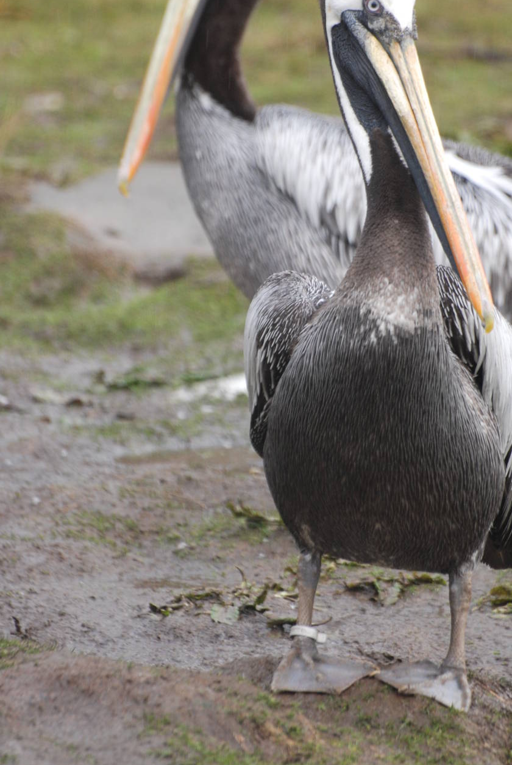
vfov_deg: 3.6
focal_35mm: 574
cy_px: 286
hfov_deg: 2.4
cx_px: 312
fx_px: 12204
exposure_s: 1/200
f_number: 5.6
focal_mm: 300
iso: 400
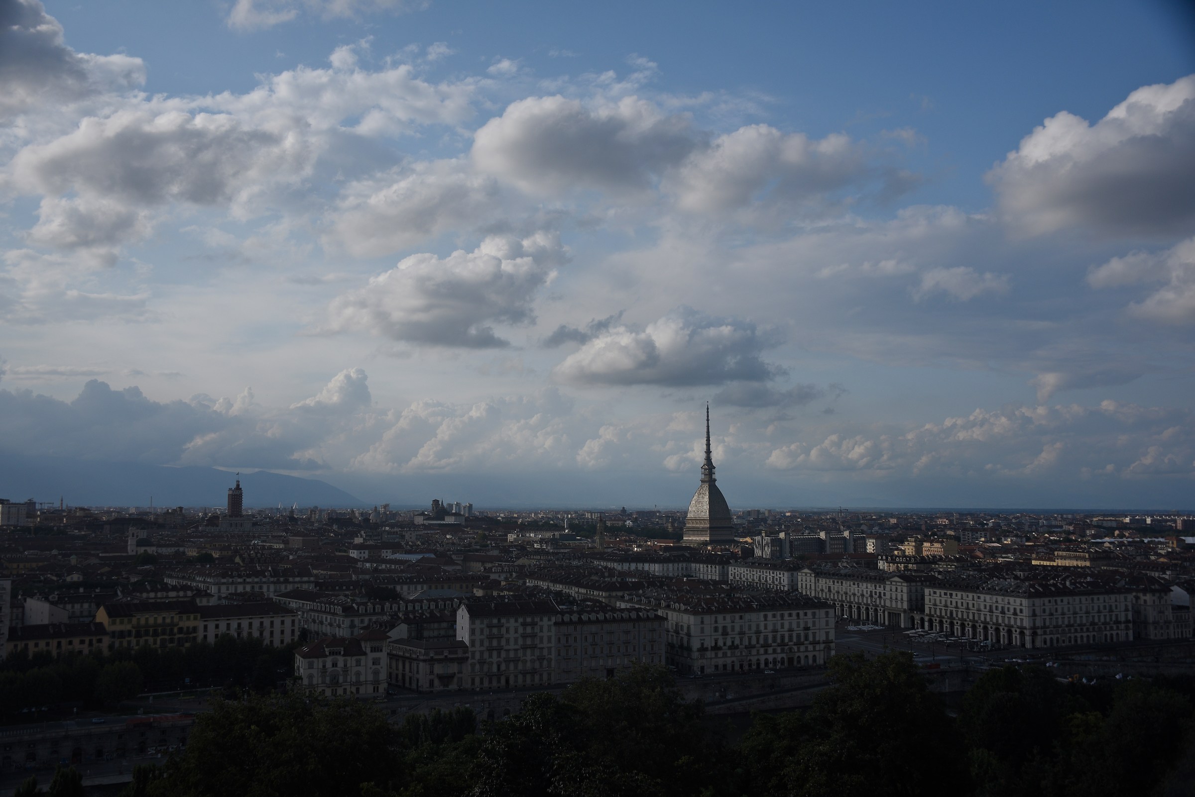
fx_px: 1063
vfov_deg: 41.1
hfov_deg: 58.7
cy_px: 398
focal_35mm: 32
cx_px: 598
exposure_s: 1/500
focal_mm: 32
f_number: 8
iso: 200
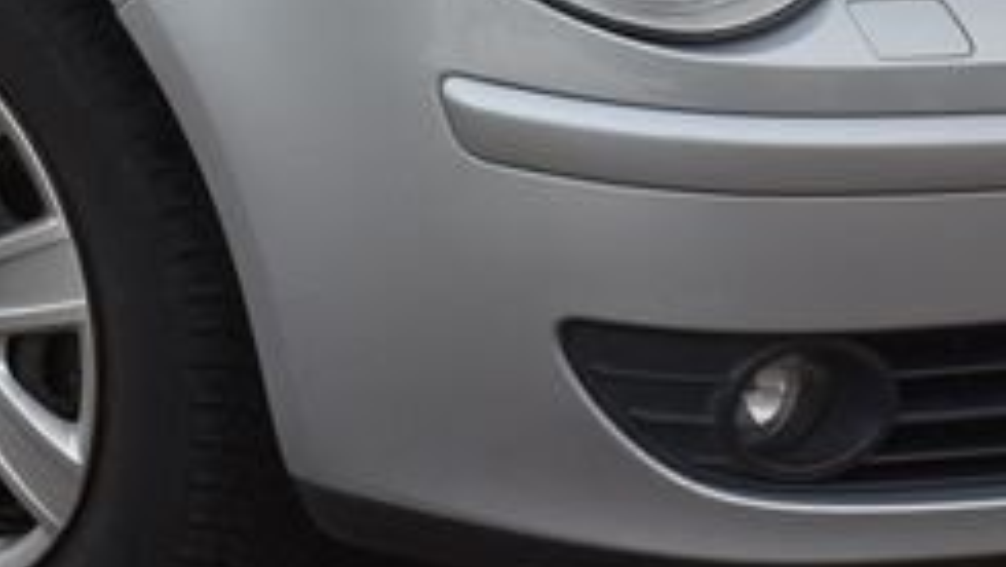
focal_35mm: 307
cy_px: -592
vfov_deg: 3.9
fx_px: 8192
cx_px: 25
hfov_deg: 7.0
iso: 500
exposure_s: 1/250
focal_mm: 70
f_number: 8
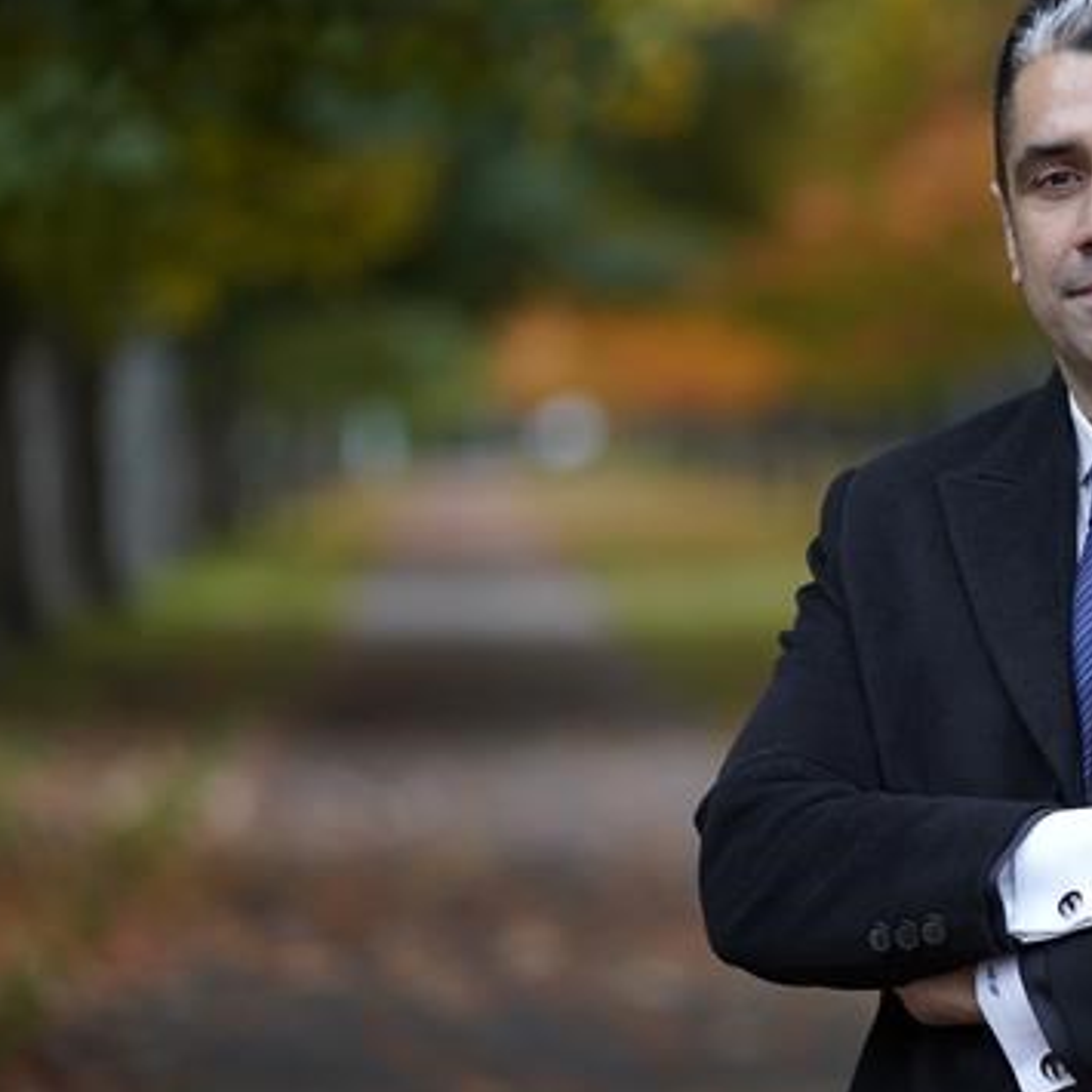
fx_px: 7495
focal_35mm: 210
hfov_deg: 8.3
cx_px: 871
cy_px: 509
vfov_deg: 8.3
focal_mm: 135
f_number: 2.8
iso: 400
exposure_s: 1/640
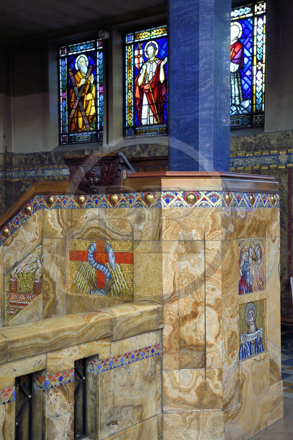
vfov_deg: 39.6
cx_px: 146
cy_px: 220
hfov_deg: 27.0
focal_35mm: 50
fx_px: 611
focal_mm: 50
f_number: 7.1
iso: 1000
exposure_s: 1/20
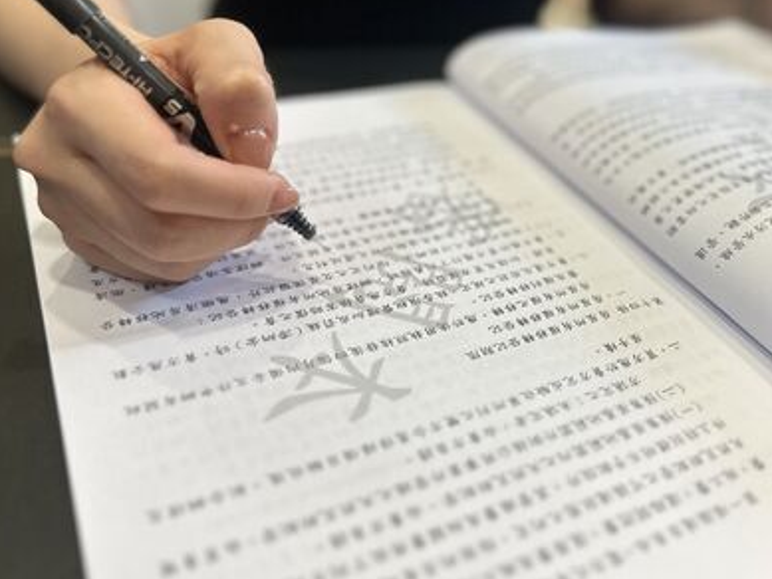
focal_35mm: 37
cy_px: 232
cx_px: 512
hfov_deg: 49.3
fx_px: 825
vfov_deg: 38.5
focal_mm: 6.86
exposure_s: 1/120
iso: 160
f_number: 1.78
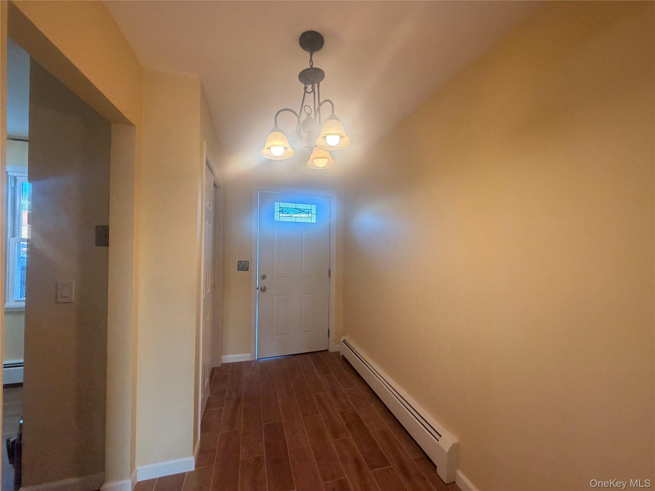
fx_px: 265
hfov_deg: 102.1
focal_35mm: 14
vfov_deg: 85.7
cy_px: 246
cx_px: 328
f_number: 2.2
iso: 250
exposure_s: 1/120
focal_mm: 2.22
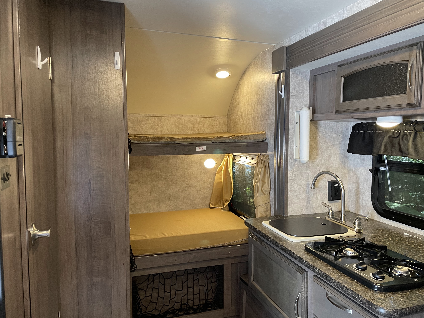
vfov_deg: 53.1
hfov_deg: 67.3
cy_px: 159
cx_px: 212
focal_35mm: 26
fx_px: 318
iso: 250
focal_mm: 4.2
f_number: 1.6
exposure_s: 1/60
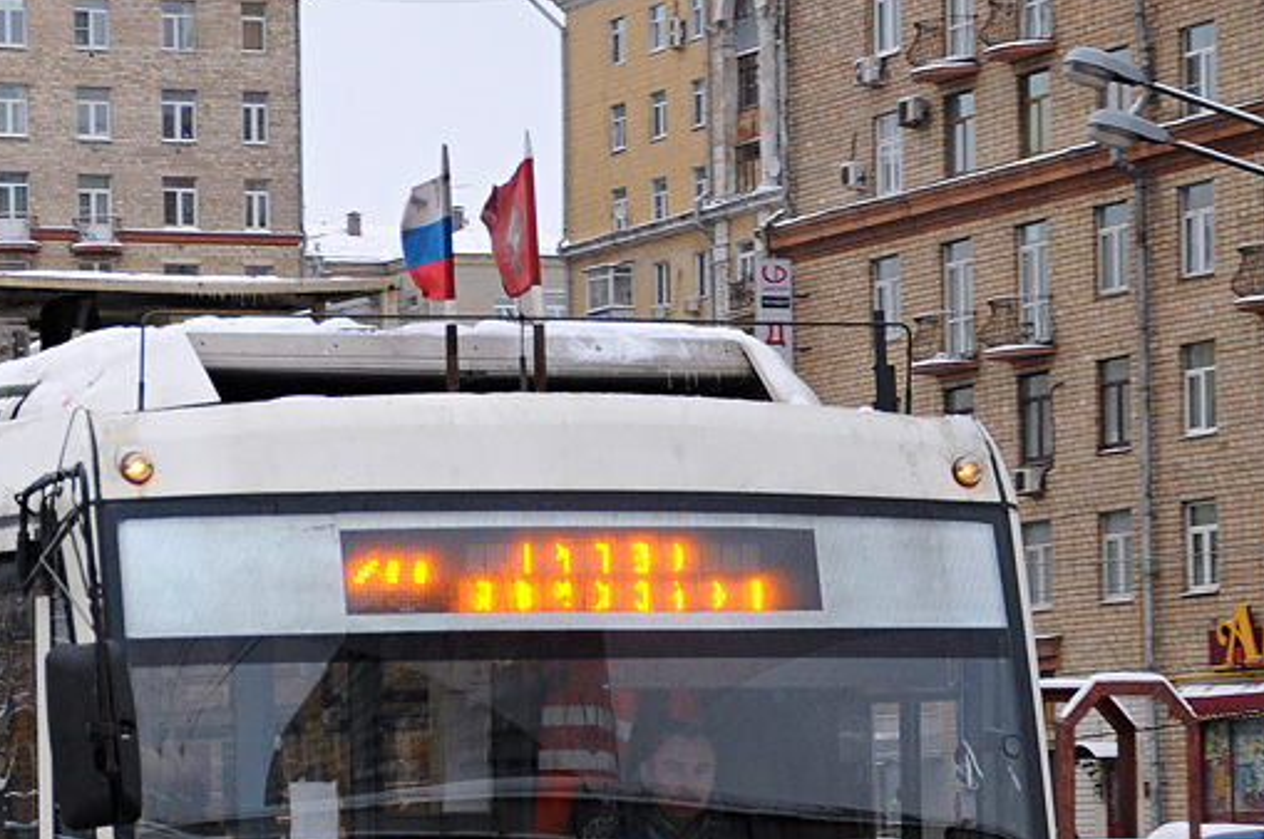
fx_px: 5582
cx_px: 161
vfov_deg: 8.6
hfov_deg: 12.8
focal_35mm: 159
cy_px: 738
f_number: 5
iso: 400
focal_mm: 45
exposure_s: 1/250
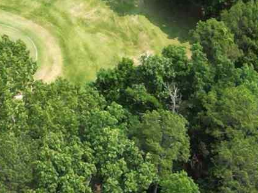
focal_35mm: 175
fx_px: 1305
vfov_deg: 8.2
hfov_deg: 11.0
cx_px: -67
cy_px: -149
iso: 100
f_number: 1.7
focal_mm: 6.72
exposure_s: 1/1000
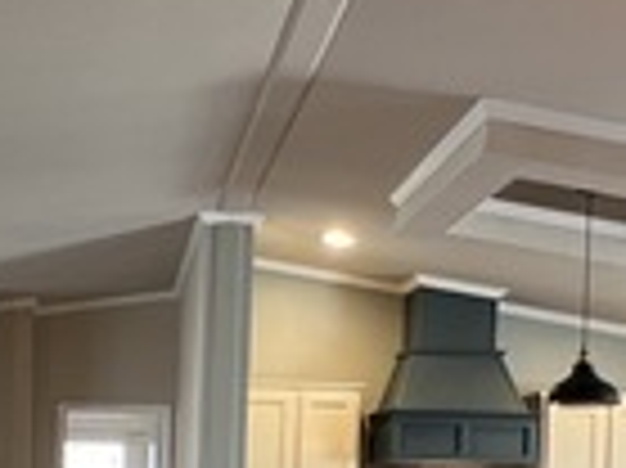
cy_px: 508
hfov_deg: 31.4
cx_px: 122
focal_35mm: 60
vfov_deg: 23.0
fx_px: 1084
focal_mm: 1.57
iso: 500
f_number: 1.8
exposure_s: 1/60
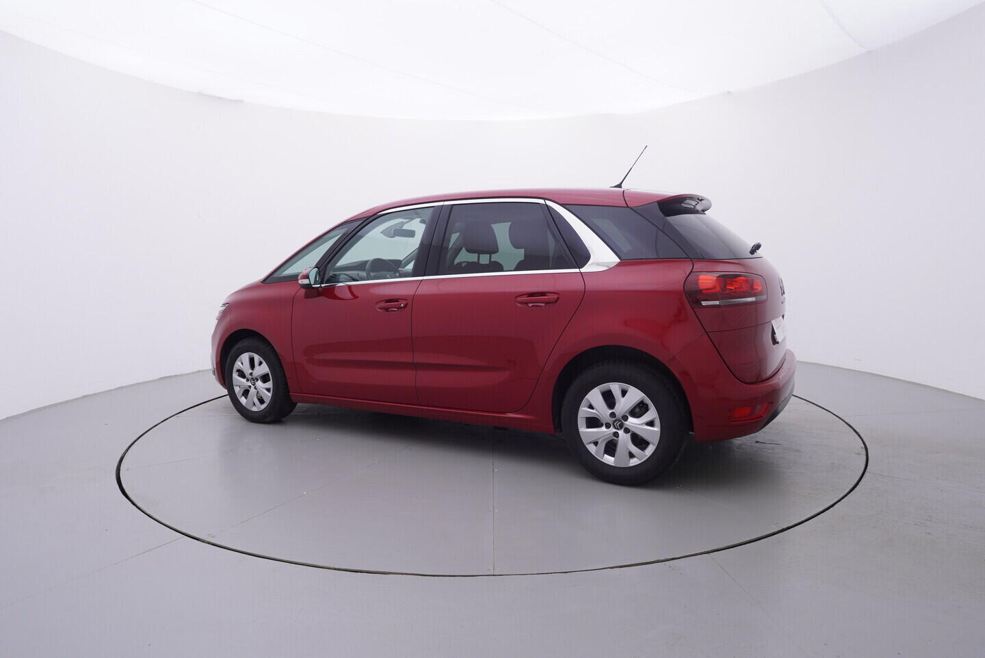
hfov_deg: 77.3
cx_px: 492
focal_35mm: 22
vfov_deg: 56.2
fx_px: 616
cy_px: 329
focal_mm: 15
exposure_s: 1/80
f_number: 5
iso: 200
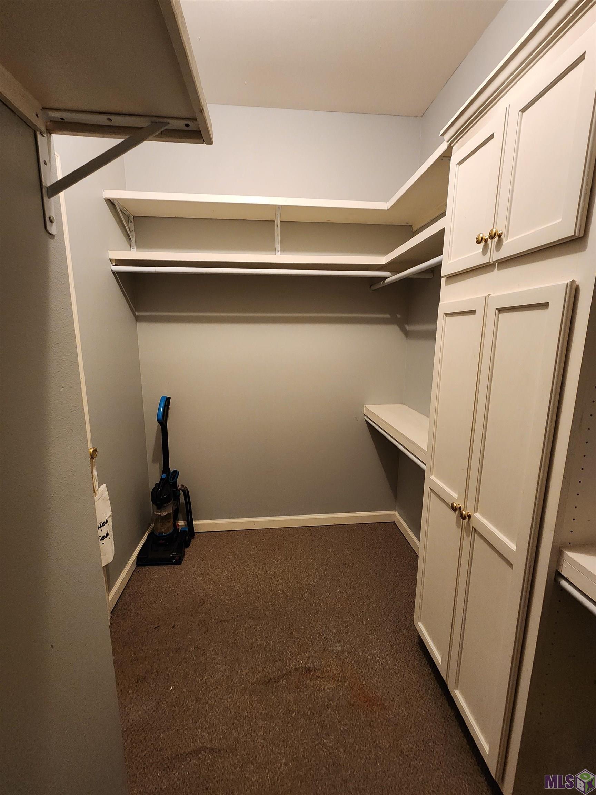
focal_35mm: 13
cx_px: 298
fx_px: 298
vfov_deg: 106.2
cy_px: 398
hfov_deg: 89.9
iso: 500
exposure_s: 1/30
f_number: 2.2
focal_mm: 2.2
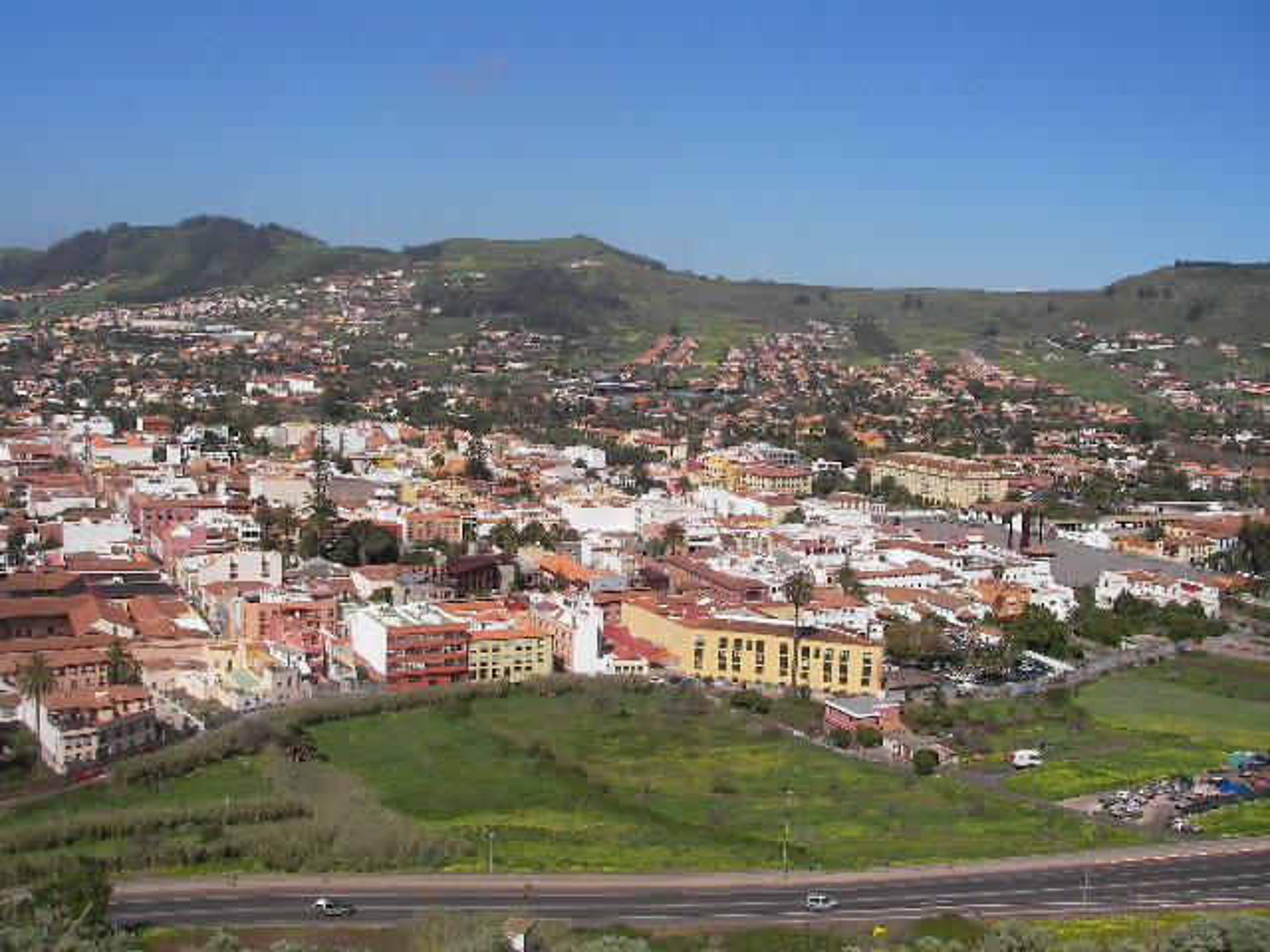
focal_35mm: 38
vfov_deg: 37.7
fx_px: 1394
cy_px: 476
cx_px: 635
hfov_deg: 49.0
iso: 50
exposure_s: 1/487
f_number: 6.6
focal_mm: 6.3
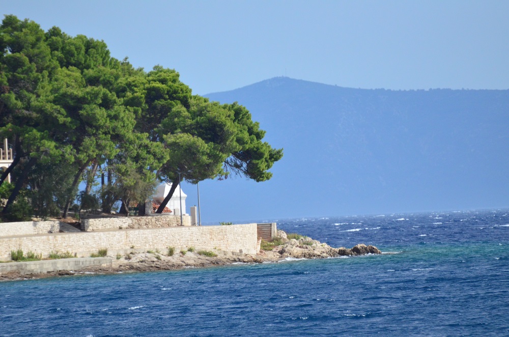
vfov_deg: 3.0
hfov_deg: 4.6
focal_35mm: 450
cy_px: 168
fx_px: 6348
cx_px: 254
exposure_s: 1/8000
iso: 1600
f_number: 5.6
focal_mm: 300
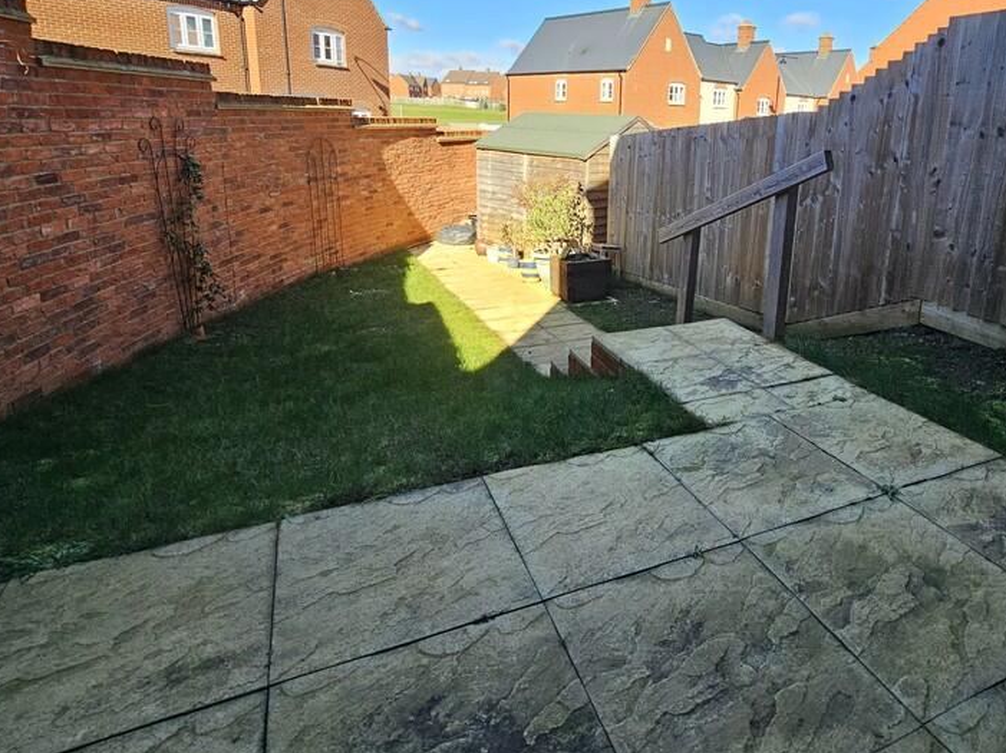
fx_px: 552
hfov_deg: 83.7
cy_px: 254
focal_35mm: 19
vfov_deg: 66.9
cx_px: 603
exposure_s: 1/769
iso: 64
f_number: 2.2
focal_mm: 2.2
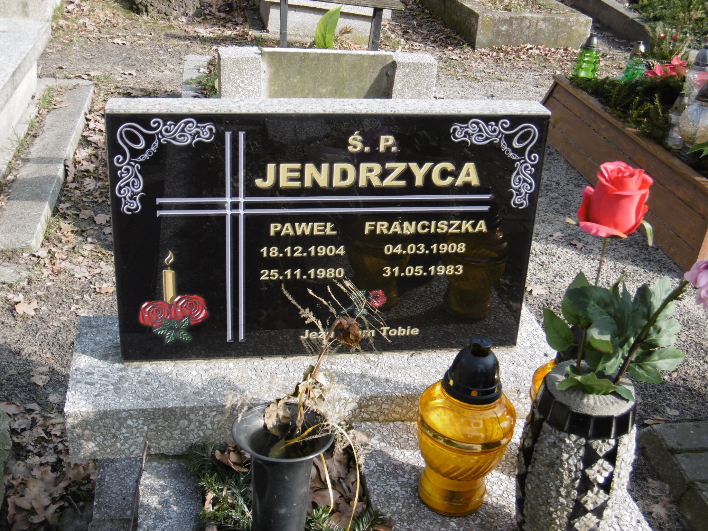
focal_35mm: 51
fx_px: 1043
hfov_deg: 37.5
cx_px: 354
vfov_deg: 28.6
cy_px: 266
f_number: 4
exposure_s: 1/250
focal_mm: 9.2
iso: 100
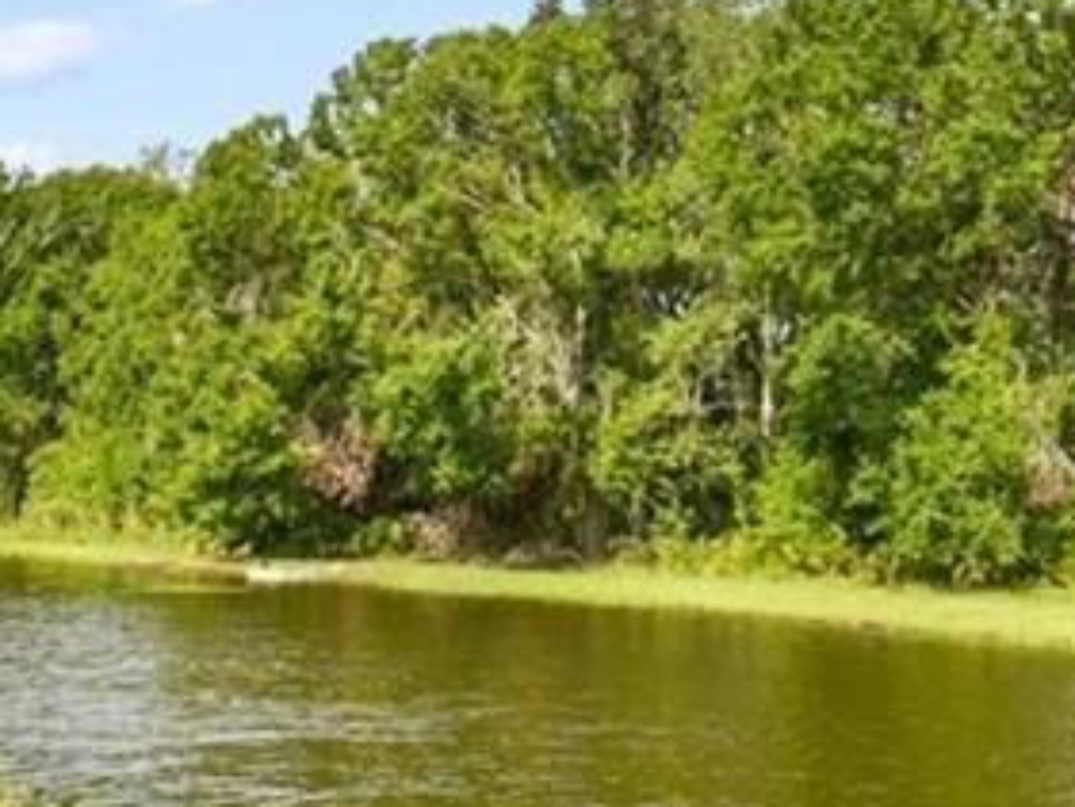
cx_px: -337
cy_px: 486
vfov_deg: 18.0
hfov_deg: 21.5
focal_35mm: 82
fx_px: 2548
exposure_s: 1/320
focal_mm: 10
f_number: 7.1
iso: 100
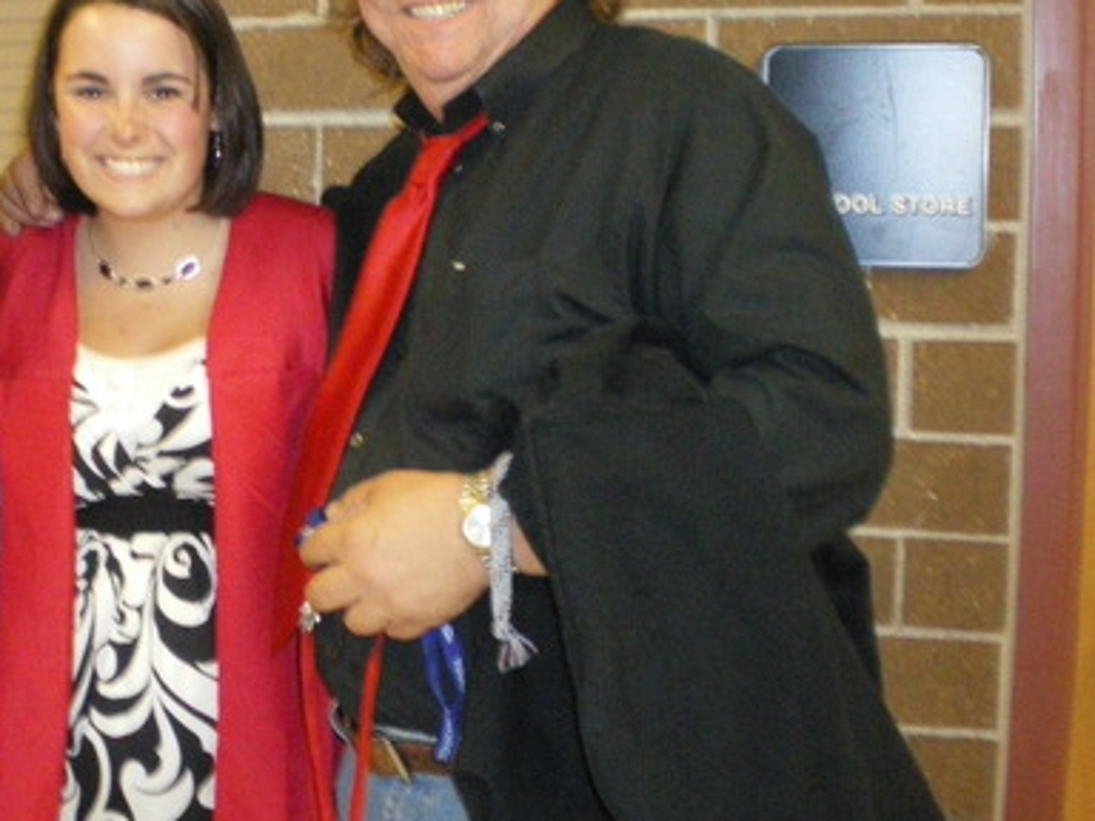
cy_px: 248
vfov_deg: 24.3
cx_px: 188
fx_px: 1898
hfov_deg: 31.2
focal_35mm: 60
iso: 800
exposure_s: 1/50
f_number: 3.1
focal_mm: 6.3
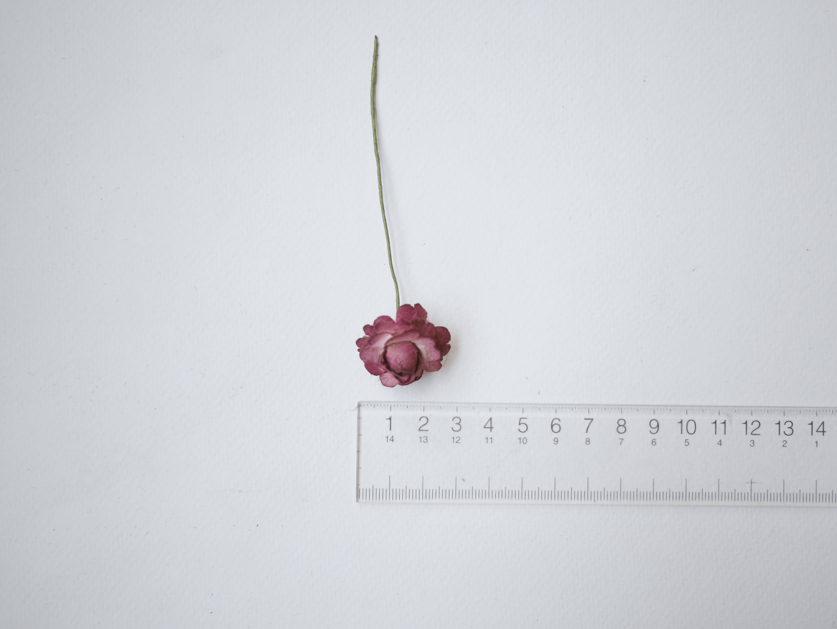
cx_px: 418
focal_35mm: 40
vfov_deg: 36.0
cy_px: 314
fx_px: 968
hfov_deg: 46.8
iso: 200
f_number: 1.7
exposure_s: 1/60
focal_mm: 20
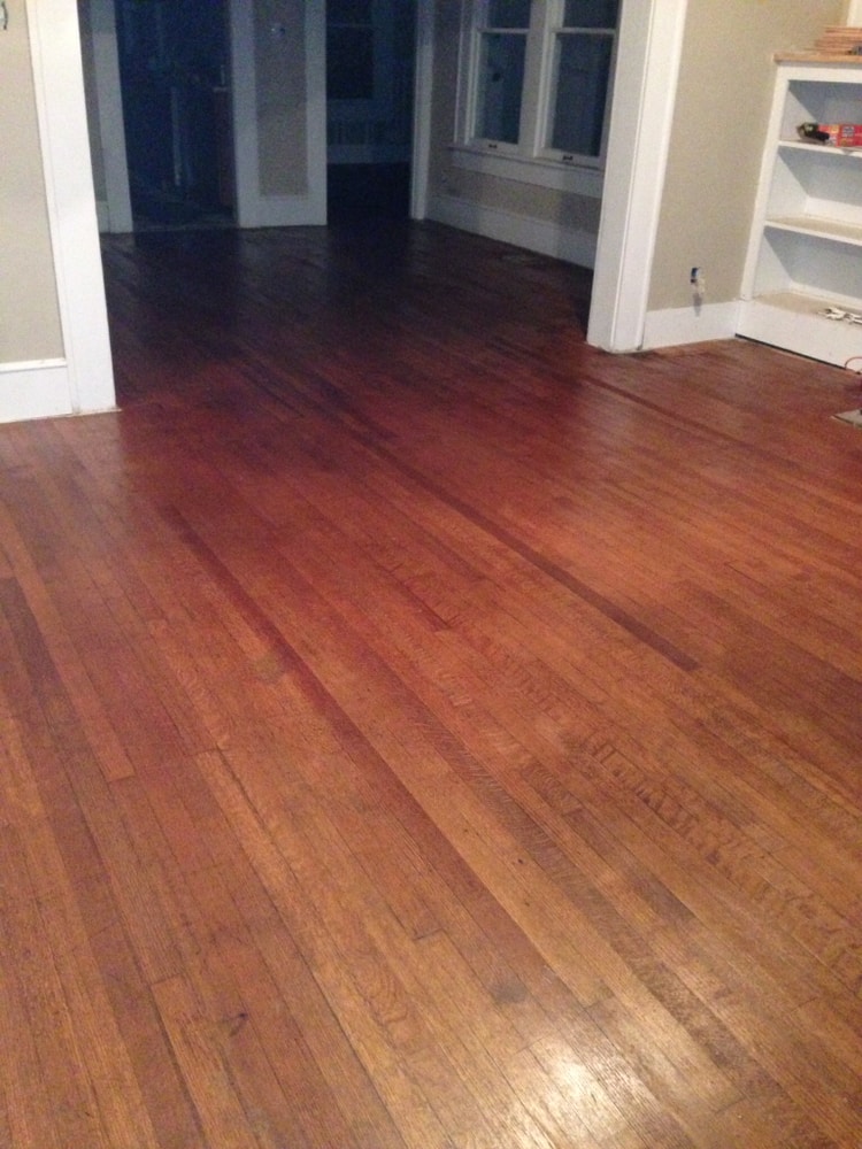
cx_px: 431
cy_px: 574
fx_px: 1096
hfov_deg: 42.9
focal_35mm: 33
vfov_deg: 55.4
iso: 800
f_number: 2.4
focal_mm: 4.12
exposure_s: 1/16
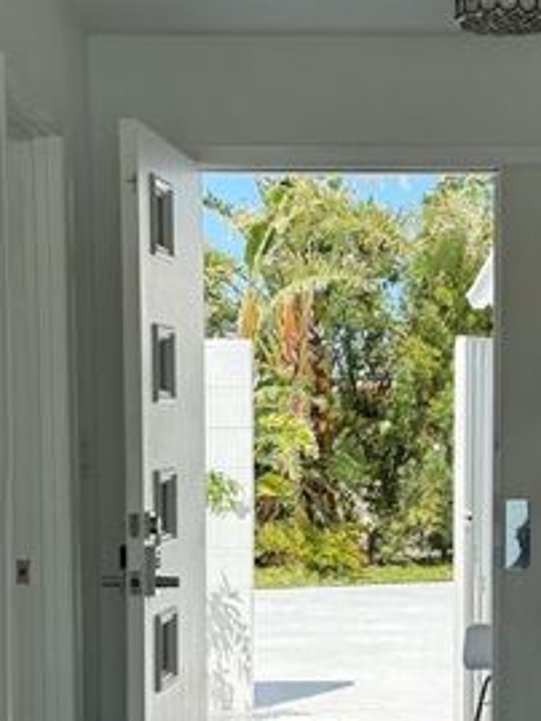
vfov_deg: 20.4
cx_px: 400
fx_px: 1978
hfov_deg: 15.5
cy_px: 571
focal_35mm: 95
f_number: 1.78
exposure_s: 1/1715
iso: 64
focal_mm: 6.76
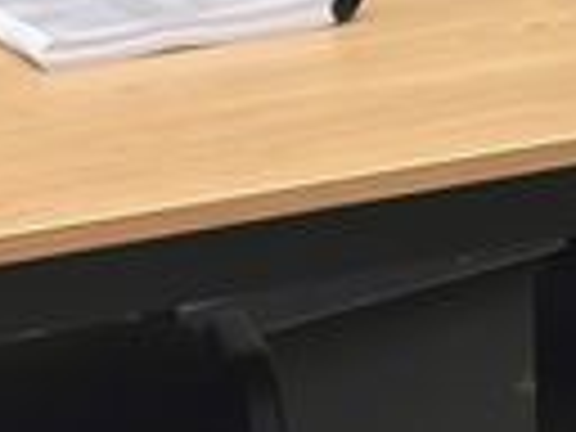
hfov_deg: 6.4
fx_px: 4975
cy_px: -495
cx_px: 1210
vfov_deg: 4.9
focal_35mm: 299
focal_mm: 5.96
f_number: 1.6
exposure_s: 1/50
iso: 50
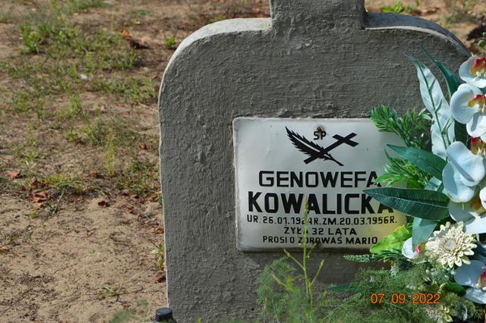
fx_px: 1336
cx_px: 243
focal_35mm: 99
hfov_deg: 20.6
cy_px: 162
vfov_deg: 13.8
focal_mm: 66
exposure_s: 1/250
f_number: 8
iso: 100
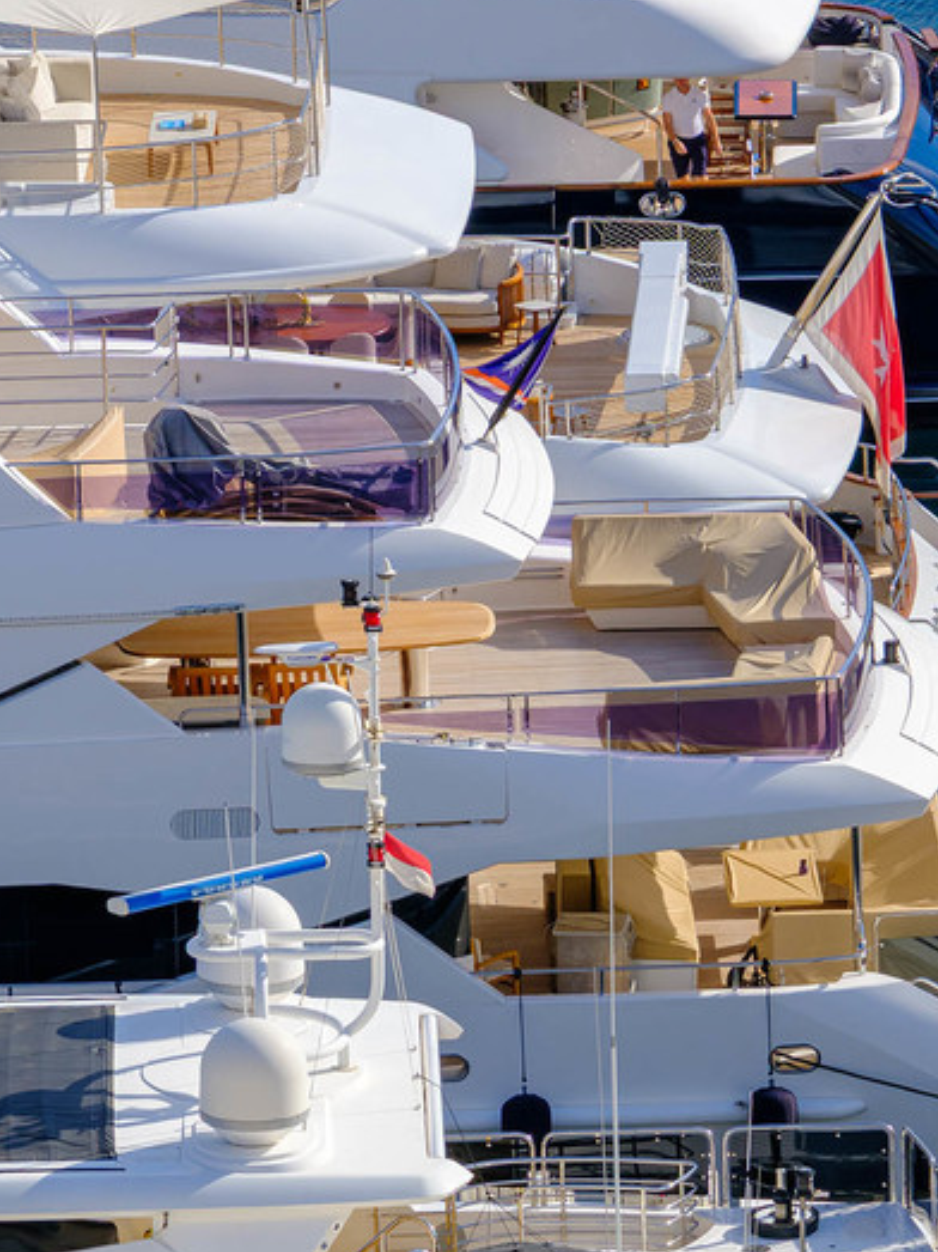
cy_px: 1883
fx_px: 16663
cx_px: 1034
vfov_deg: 4.3
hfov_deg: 3.2
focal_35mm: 461
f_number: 11
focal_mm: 142.7
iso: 320
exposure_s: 1/250
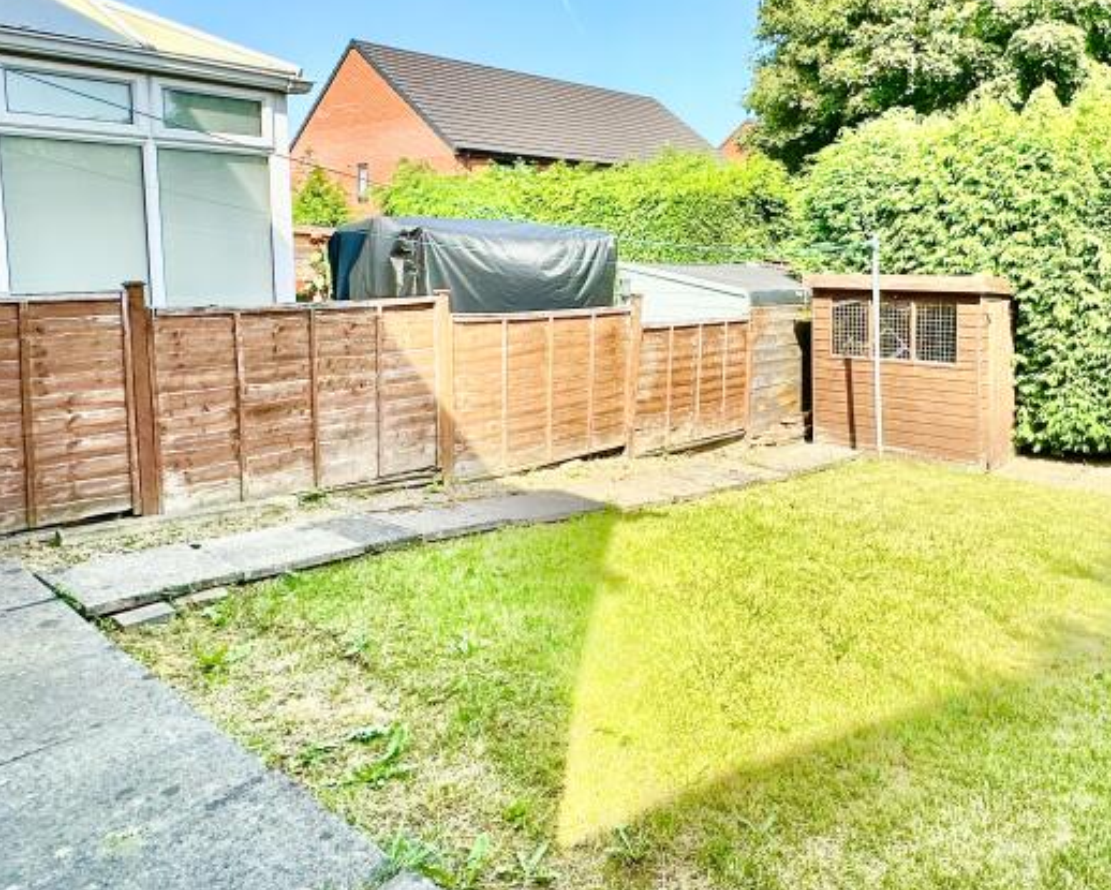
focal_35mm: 27
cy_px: 343
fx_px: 888
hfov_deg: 63.0
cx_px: 708
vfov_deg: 52.7
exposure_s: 1/875
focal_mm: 2.22
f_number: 2.2
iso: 40
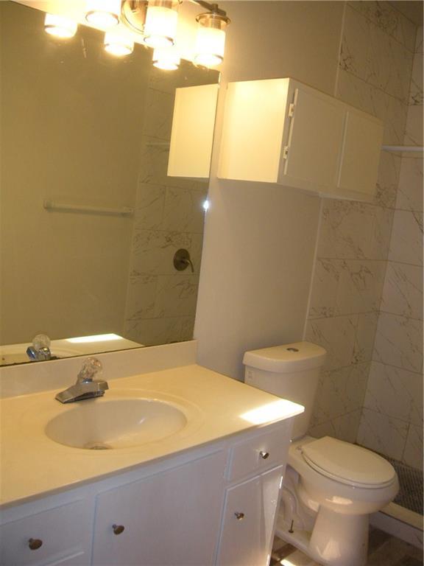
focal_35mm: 35
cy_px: 283
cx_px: 212
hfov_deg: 40.7
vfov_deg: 52.6
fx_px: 572
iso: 154
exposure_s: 1/54.3
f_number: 3.8
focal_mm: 5.9
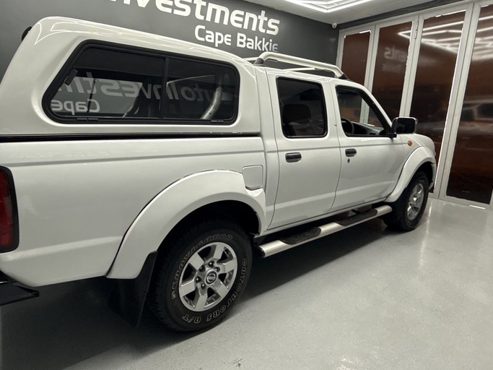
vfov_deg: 63.4
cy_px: 172
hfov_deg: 78.2
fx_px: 299
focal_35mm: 21
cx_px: 199
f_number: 2.2
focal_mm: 2.22
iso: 160
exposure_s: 1/100
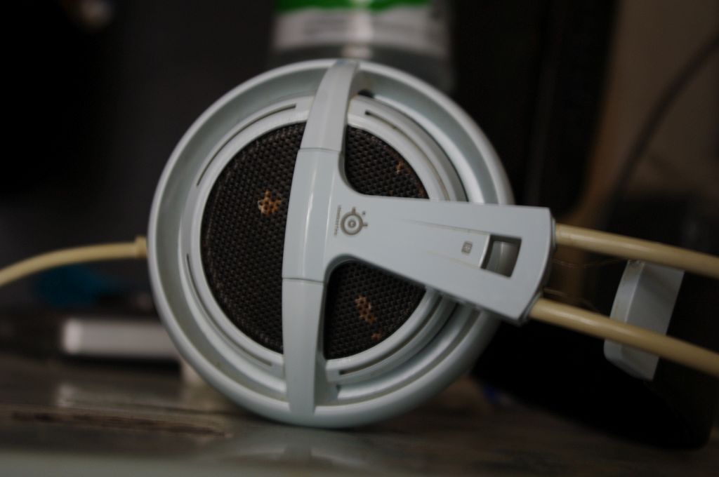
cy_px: 238
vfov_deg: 22.6
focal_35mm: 60
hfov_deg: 33.4
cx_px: 360
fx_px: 1197
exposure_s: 1/8
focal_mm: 40
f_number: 4.5
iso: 400
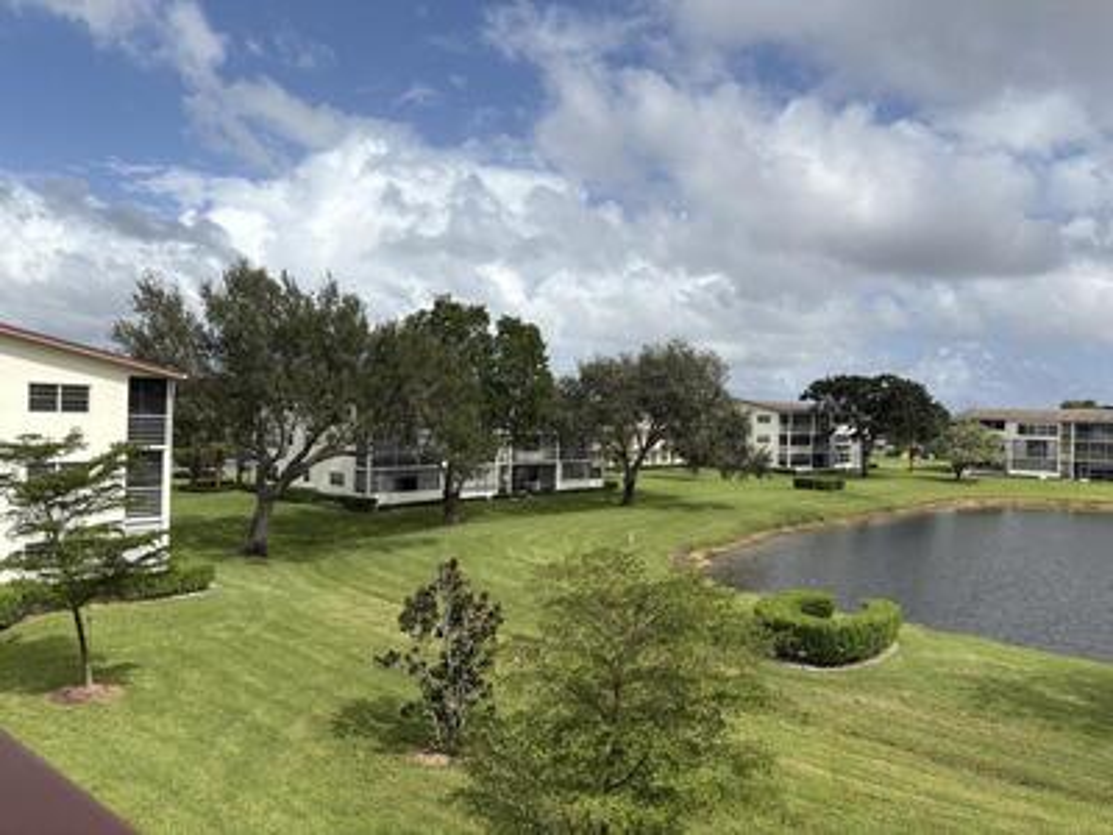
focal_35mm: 26
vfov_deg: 53.1
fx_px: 836
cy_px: 418
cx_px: 556
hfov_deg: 67.3
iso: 50
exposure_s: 1/6329
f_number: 1.6
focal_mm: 5.96
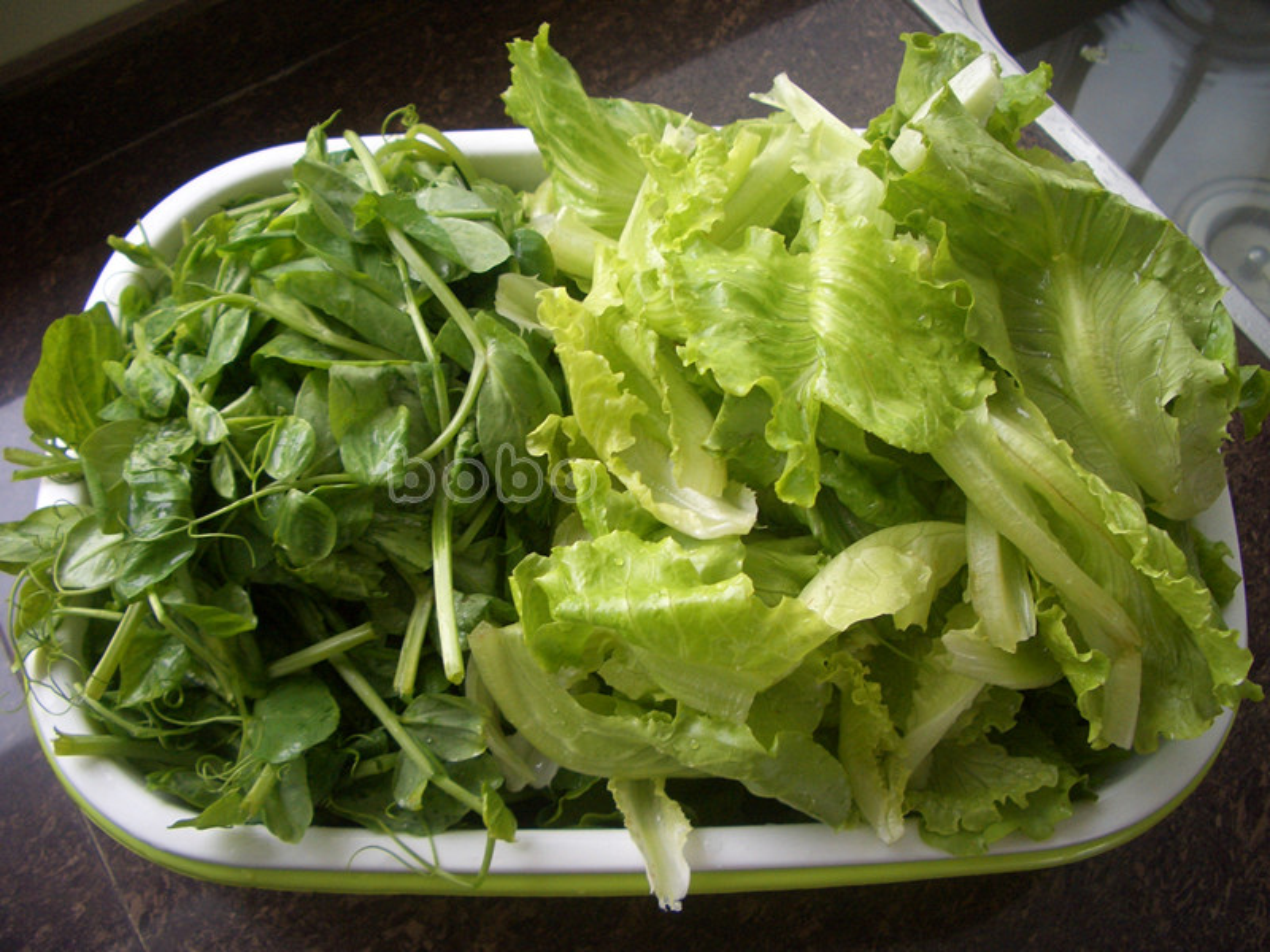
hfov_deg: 52.6
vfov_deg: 40.7
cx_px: 635
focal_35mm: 35
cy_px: 476
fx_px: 1284
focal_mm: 5.8
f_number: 2.6
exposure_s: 1/30
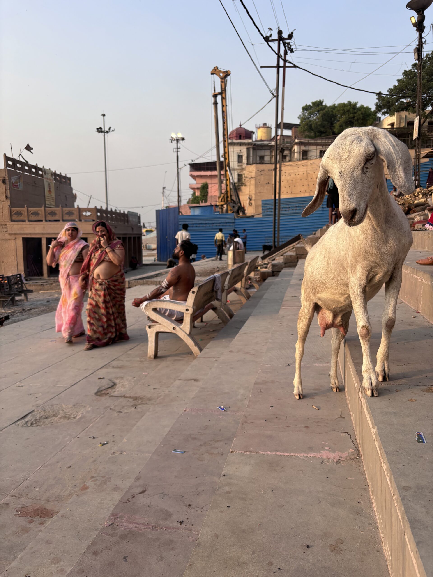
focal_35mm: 26
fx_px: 434
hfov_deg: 53.1
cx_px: 216
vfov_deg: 67.3
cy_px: 288
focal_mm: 5.96
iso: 50
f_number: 1.6
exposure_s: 1/872
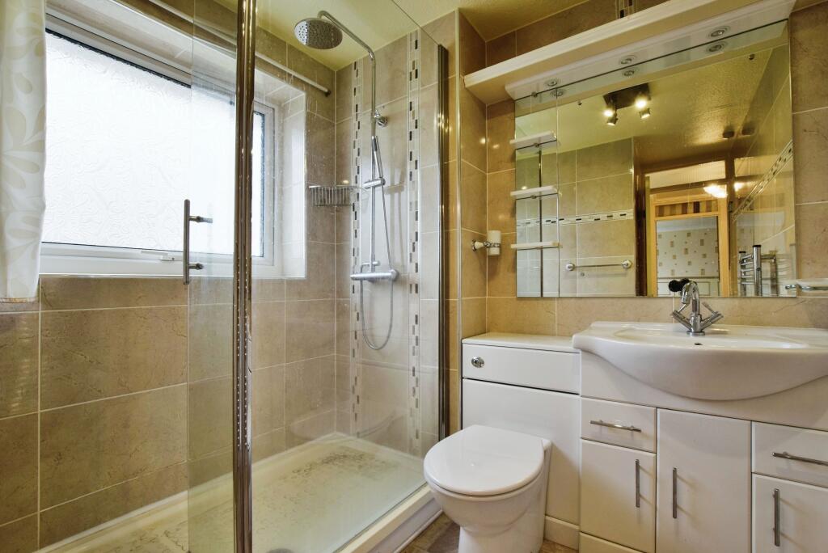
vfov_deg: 77.4
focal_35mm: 15
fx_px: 345
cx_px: 414
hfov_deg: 100.4
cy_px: 276
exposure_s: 1/40
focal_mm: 10
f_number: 8
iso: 640
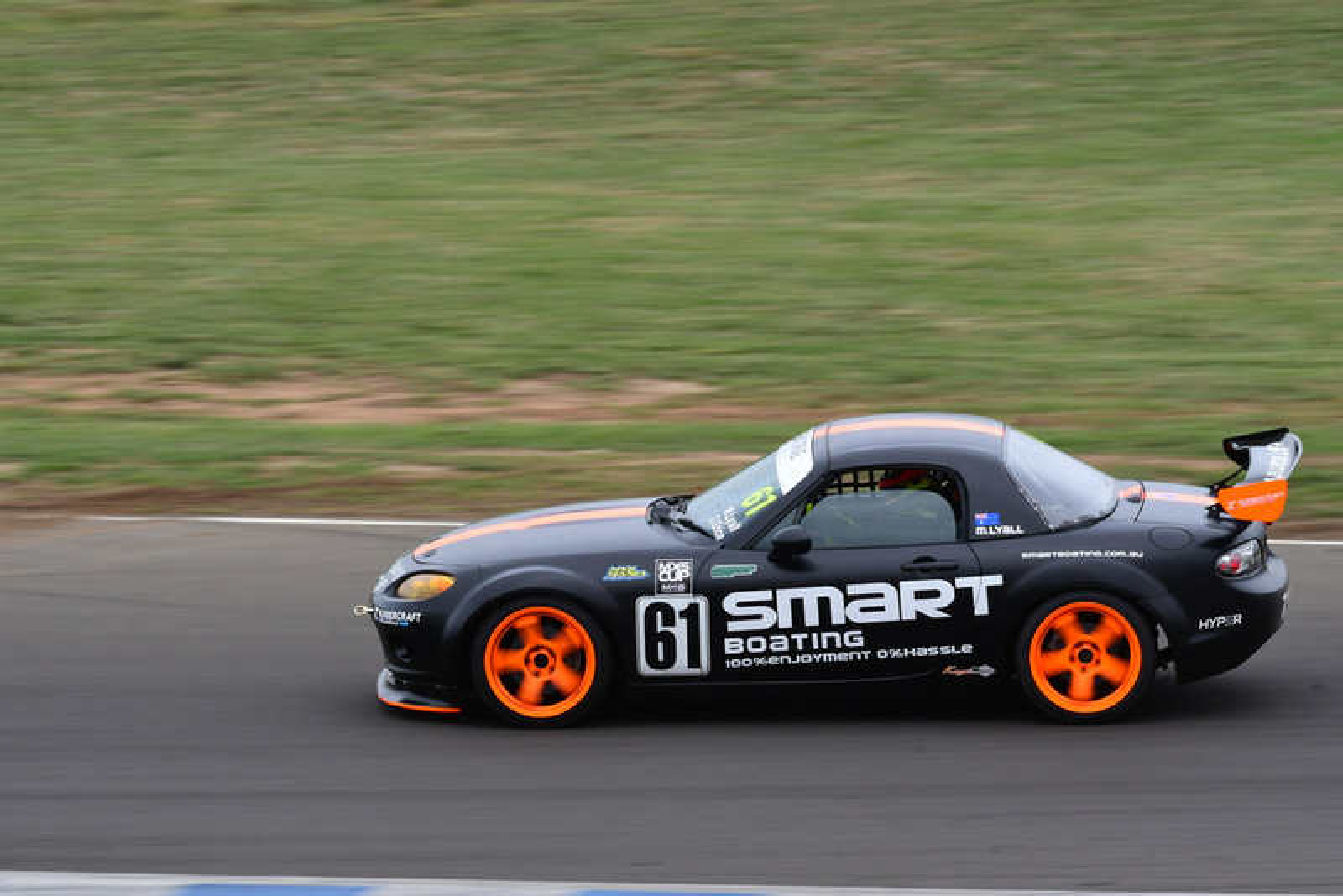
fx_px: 17352
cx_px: 672
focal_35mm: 465
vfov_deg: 3.0
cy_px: 448
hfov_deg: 4.4
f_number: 13
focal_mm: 310
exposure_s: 1/200
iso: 250
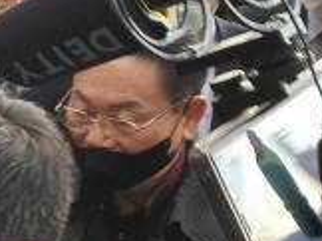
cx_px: -294
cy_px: 108
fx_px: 957
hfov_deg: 15.7
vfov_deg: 14.3
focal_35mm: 103
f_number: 2.4
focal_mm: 4.3
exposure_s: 1/120
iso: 64
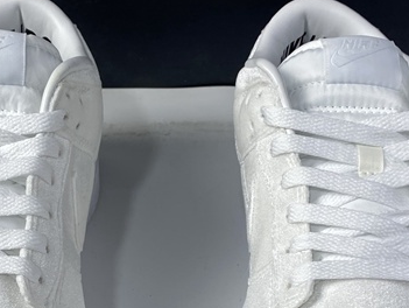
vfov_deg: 19.4
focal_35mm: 74
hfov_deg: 26.3
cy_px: 303
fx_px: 875
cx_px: 167
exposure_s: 1/100
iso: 32
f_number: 1.8
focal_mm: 4.25
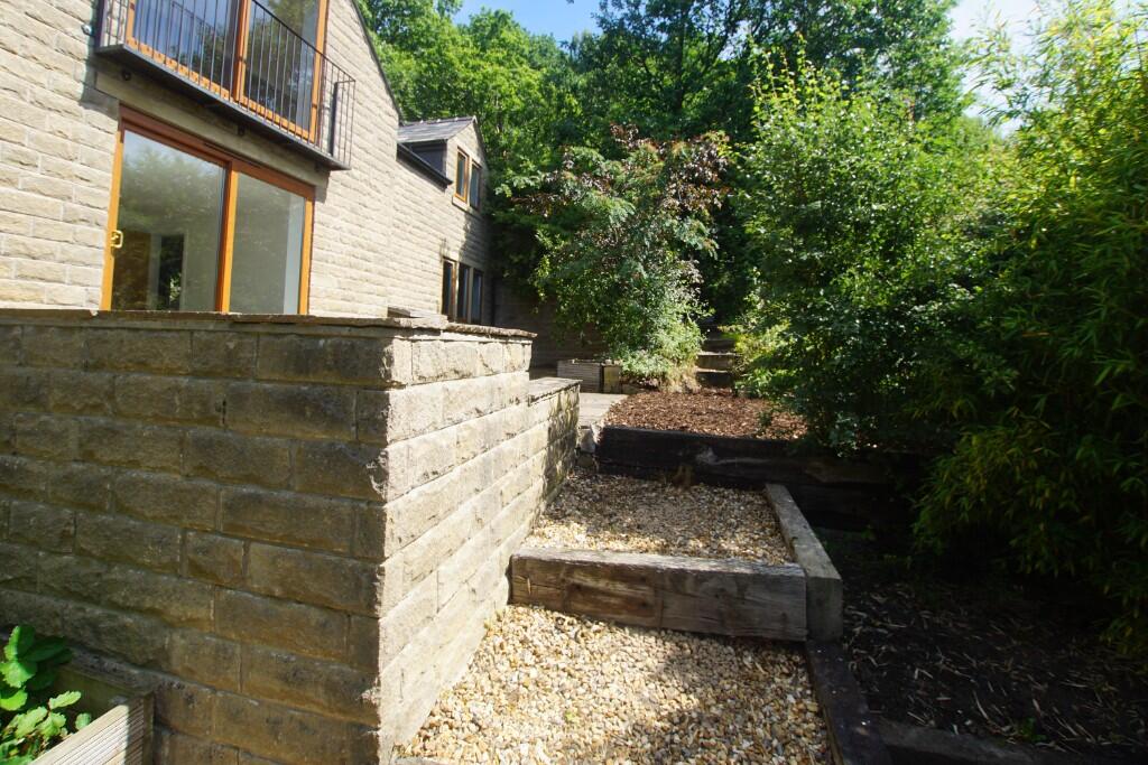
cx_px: 574
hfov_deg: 100.4
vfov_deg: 77.3
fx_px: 478
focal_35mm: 15
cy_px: 382
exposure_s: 1/100
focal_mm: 10
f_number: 7.1
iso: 100
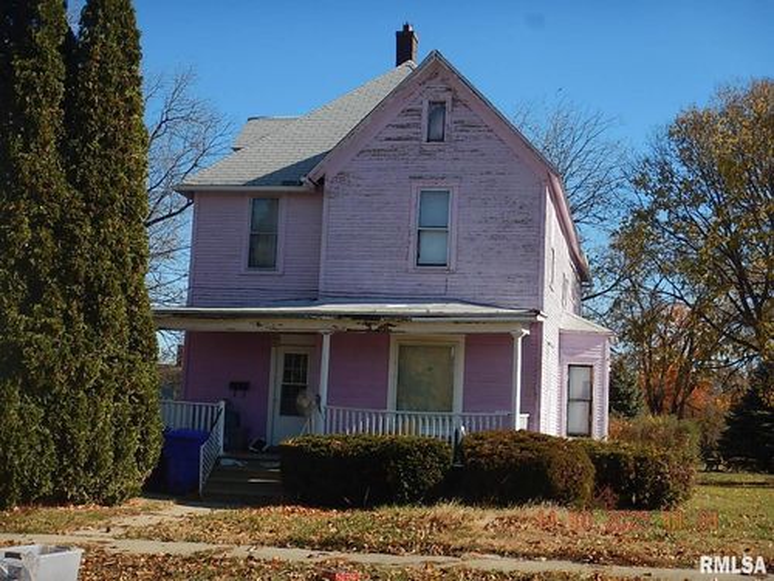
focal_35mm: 48
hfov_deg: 39.7
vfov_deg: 30.3
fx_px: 1073
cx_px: 387
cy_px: 290
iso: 125
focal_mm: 8.5
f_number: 4.3
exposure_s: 1/800
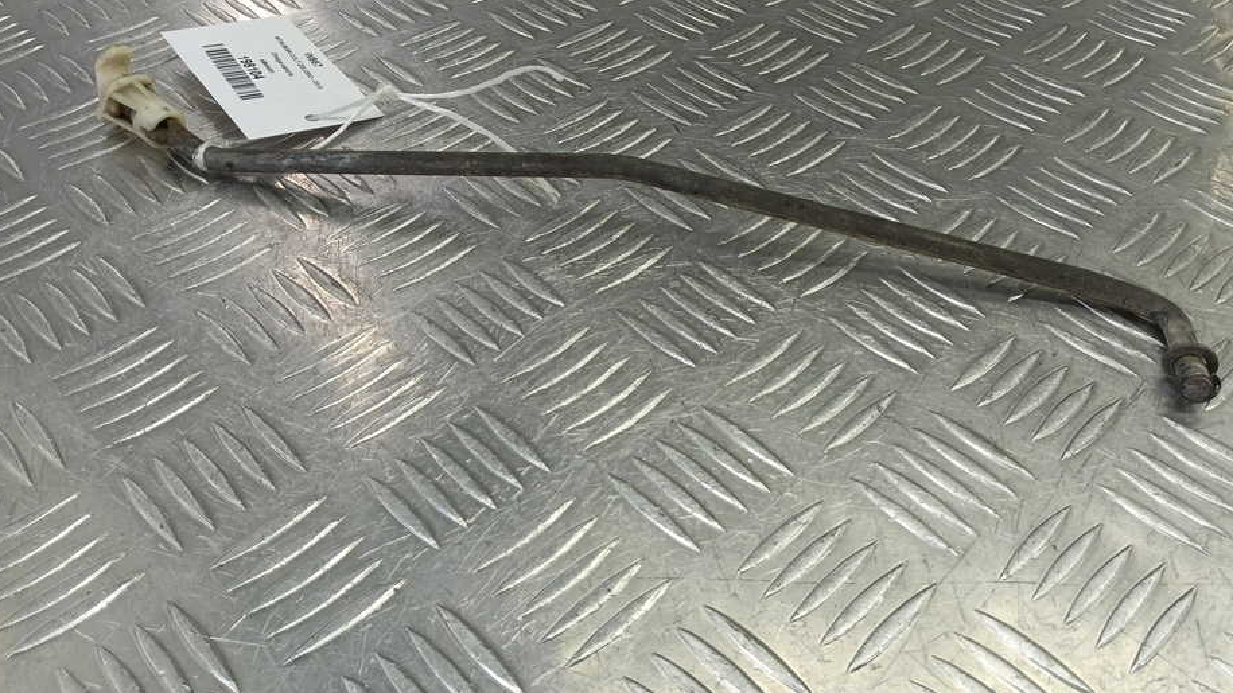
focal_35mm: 28
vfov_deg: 40.4
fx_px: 915
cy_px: 180
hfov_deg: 67.8
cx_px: 673
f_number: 1.6
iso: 96
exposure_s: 1/50
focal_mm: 4.11
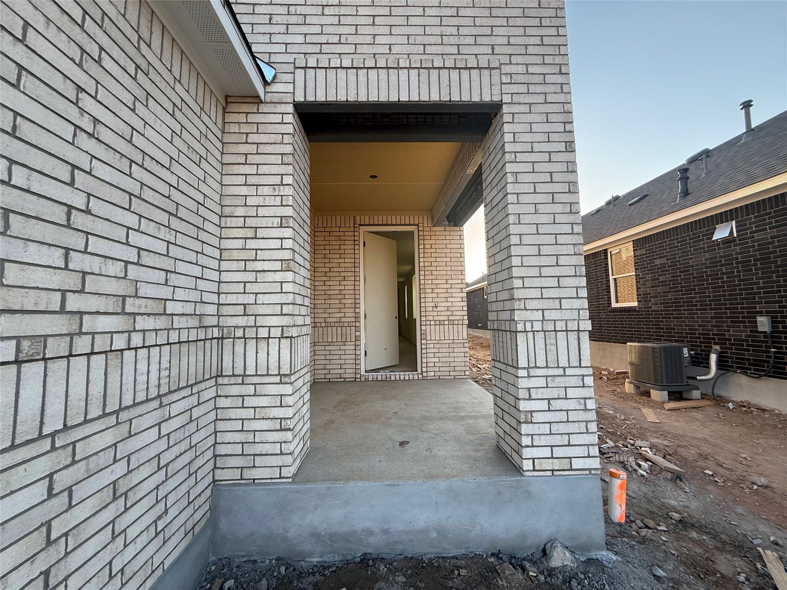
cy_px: 295
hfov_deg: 102.1
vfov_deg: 85.7
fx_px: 318
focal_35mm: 14
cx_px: 394
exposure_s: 1/370
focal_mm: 2.22
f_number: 2.2
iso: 64
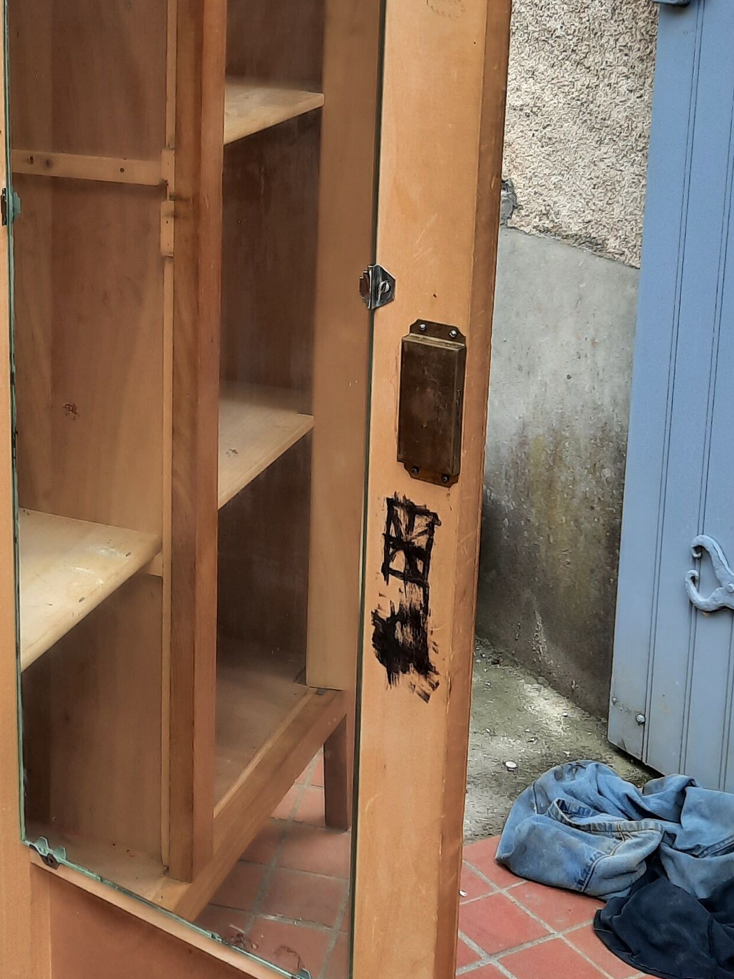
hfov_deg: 24.0
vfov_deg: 31.8
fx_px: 1697
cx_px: 150
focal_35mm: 60
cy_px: 285
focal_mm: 4.6
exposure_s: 1/107
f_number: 2
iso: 32
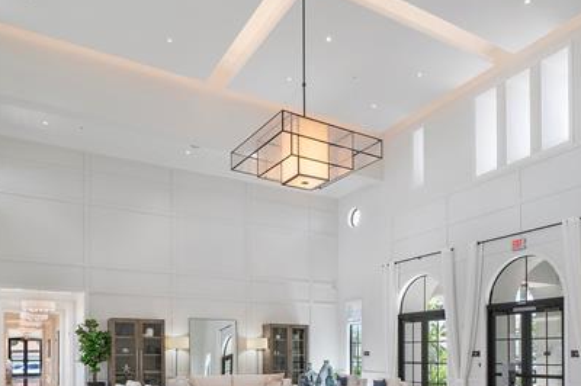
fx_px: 484
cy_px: 347
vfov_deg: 40.3
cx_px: 338
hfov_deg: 61.6
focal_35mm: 30
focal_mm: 10
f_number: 11
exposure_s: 1/10
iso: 160
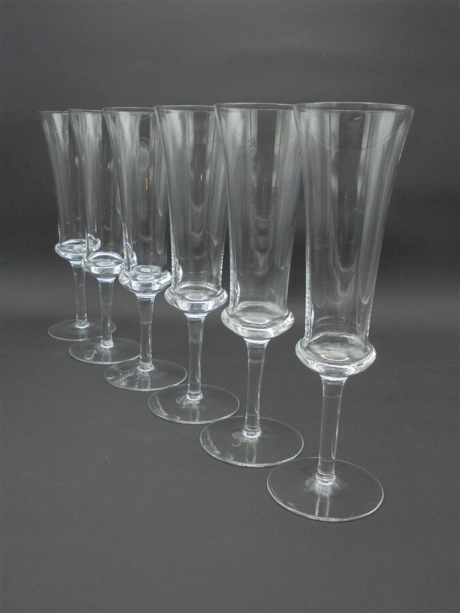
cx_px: 230
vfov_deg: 54.0
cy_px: 306
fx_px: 602
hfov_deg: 41.8
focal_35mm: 34
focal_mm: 6.1
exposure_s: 1/30
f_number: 4
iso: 200
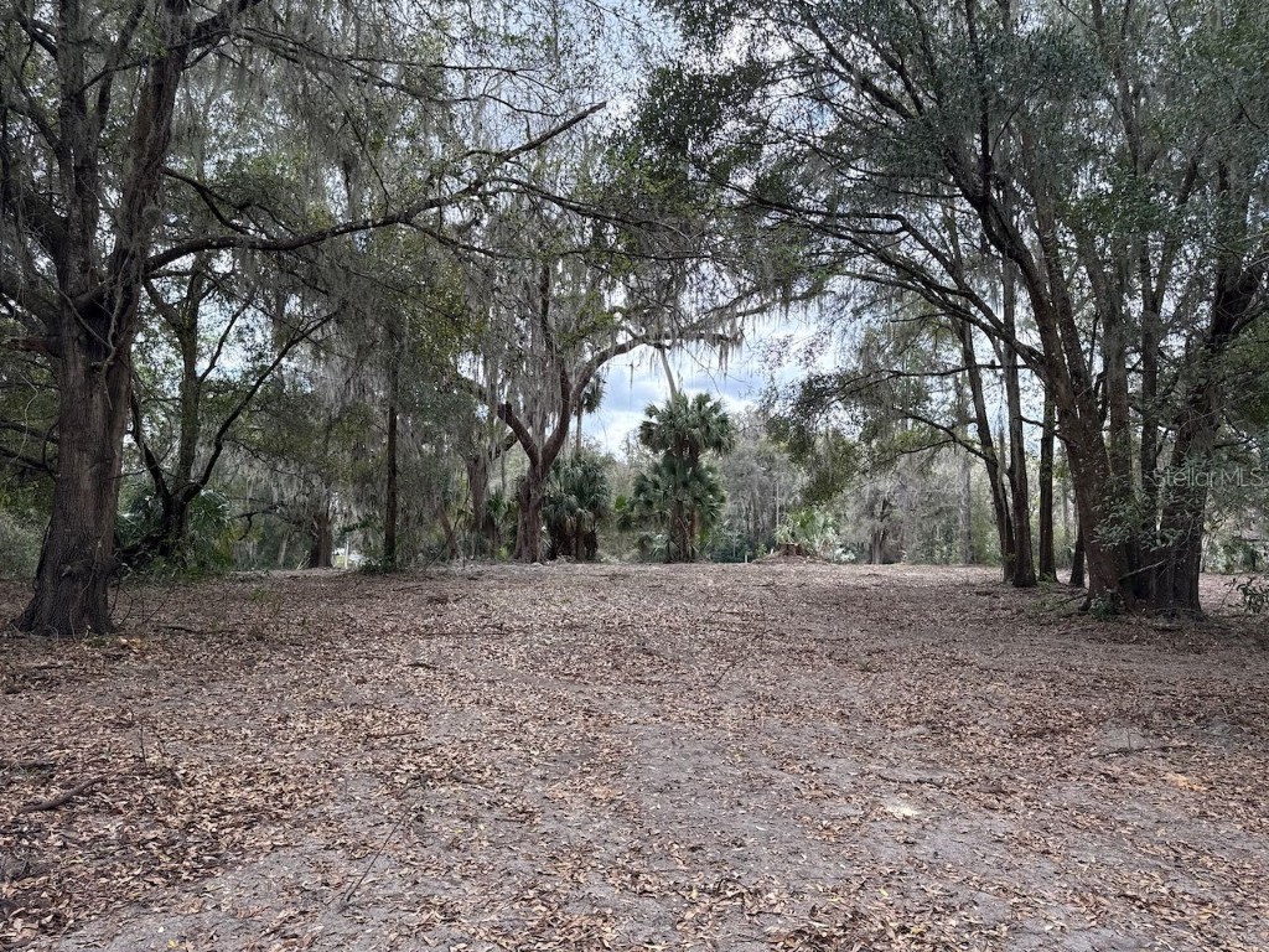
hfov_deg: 71.6
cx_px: 634
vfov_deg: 56.8
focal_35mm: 24
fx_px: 880
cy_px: 476
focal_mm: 6.76
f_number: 1.78
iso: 100
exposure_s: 1/1106
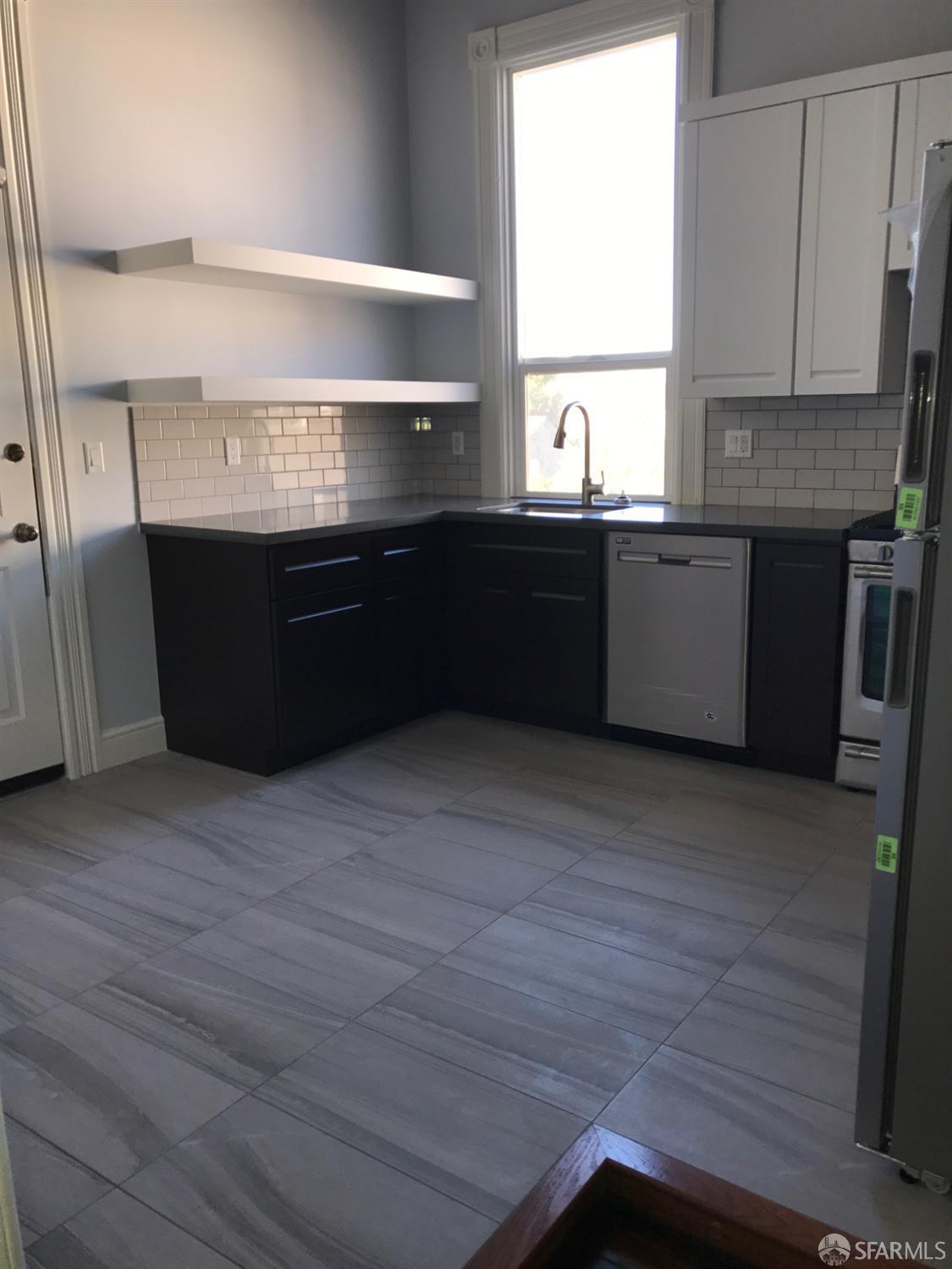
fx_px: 1027
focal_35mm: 28
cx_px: 476
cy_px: 634
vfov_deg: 63.4
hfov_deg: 49.7
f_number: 1.8
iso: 20
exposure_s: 1/77
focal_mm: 3.99
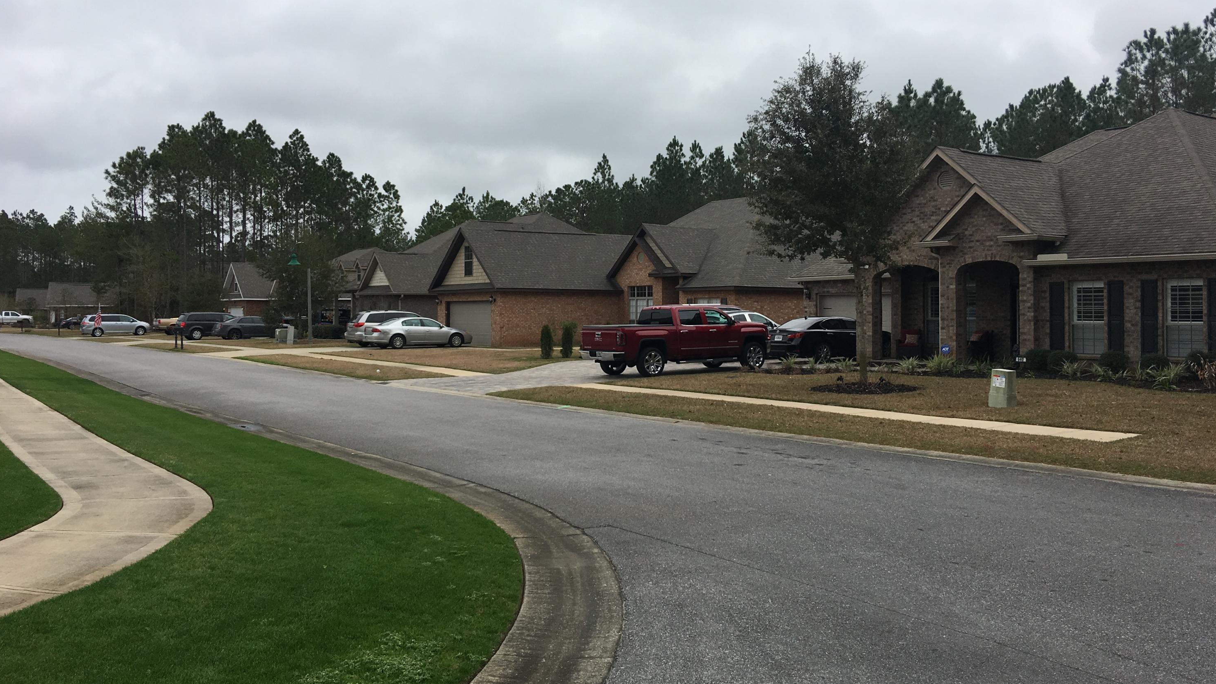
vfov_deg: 36.6
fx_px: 1032
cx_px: 608
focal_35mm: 32
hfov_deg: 61.0
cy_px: 303
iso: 25
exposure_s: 1/1709
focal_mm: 4.15
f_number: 2.2
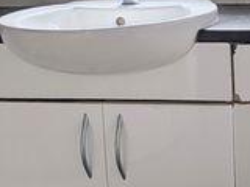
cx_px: 248
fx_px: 433
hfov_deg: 30.0
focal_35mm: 60
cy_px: -3
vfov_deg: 23.3
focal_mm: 2.02
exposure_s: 1/101
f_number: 1.7
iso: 49
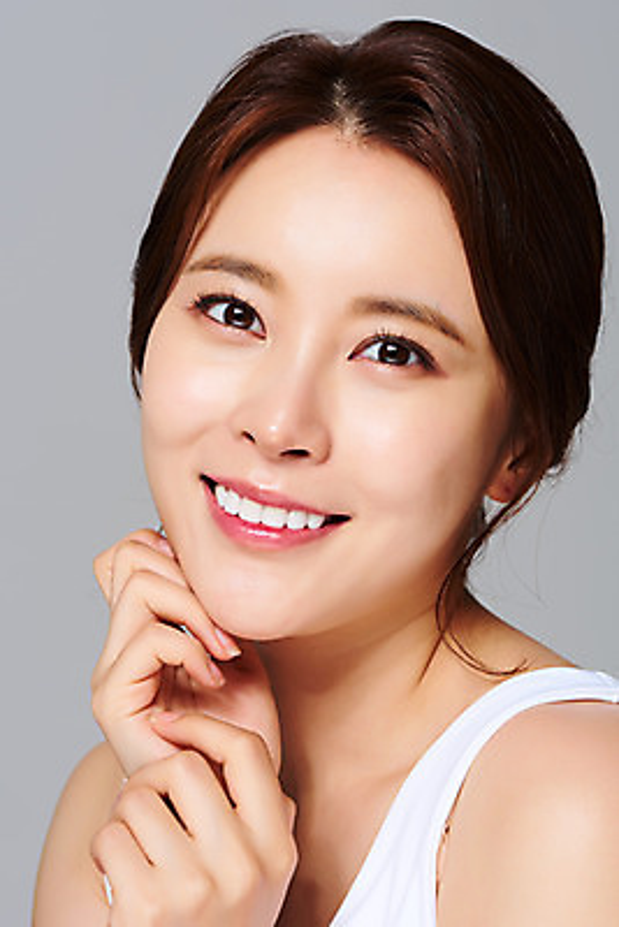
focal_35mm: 105
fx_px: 2706
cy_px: 464
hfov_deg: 13.1
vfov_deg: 19.4
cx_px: 310
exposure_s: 1/125
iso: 64
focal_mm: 105
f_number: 16
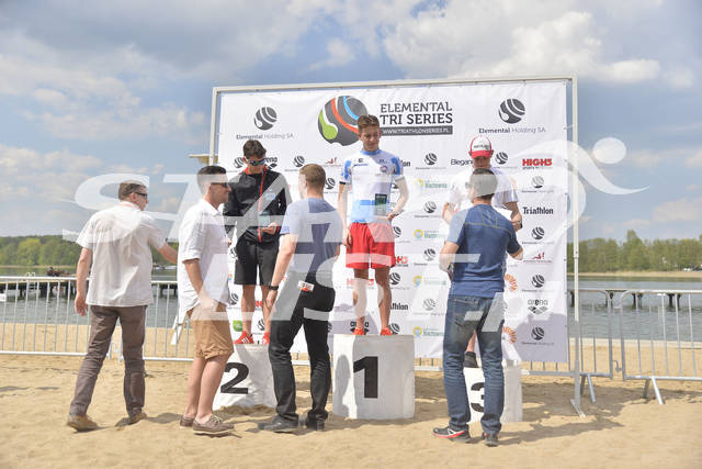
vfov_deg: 36.9
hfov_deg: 53.1
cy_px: 234
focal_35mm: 36
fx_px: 702
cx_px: 351
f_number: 4
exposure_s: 1/4000
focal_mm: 36
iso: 200
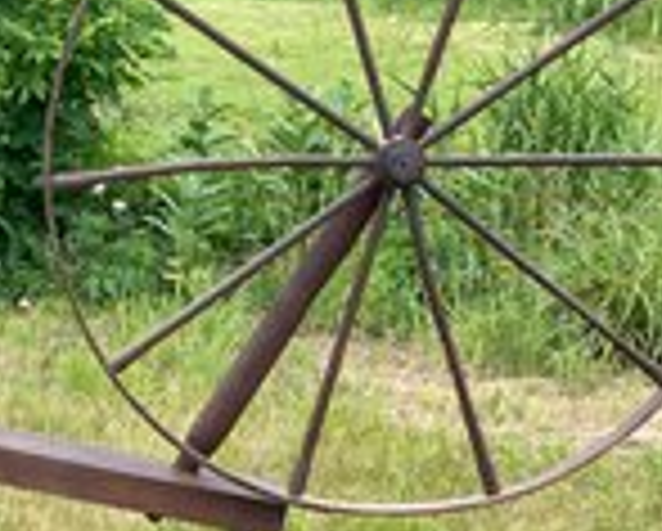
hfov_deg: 16.1
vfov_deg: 13.1
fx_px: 2315
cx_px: 88
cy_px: 218
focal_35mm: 118
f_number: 2
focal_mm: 6
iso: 20
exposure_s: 1/329
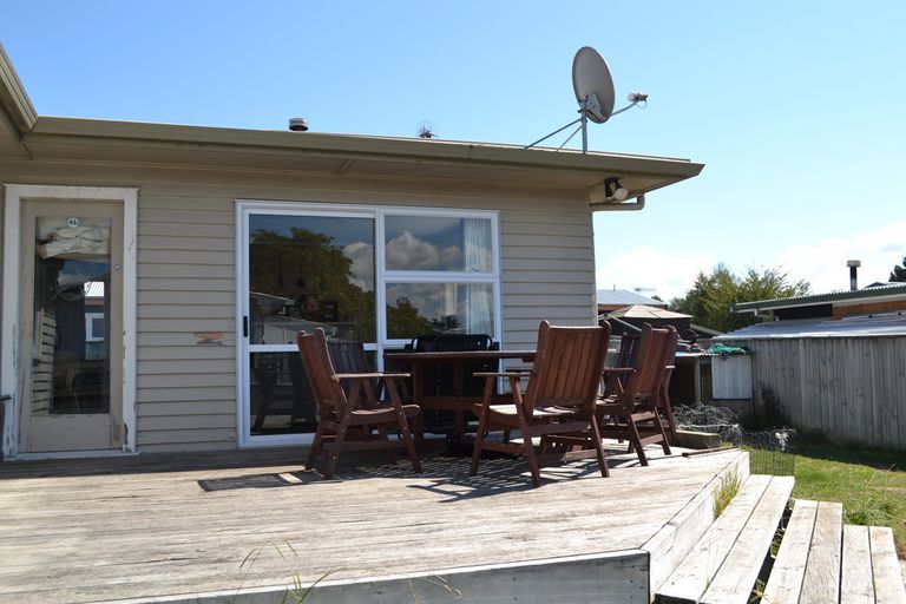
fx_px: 830
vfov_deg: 40.0
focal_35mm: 33
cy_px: 302
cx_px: 453
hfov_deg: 57.2
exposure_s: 1/200
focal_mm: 22
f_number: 9
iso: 100
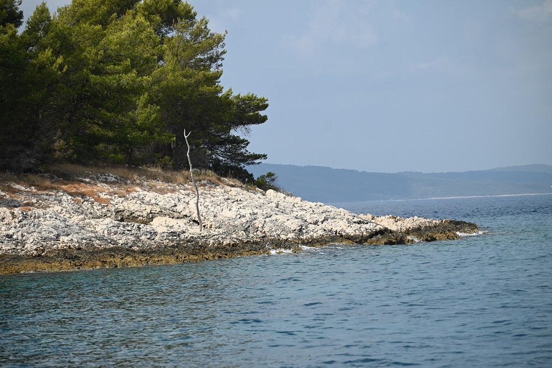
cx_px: 276
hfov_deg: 16.8
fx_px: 1871
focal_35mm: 122
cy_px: 184
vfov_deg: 11.2
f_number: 4.8
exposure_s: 1/1000
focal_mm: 122
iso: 100
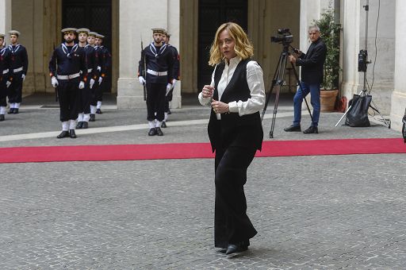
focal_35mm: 70
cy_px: 135
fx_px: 788
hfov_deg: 28.9
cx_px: 203
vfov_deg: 19.4
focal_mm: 70
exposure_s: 1/500
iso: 1600
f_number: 5.6
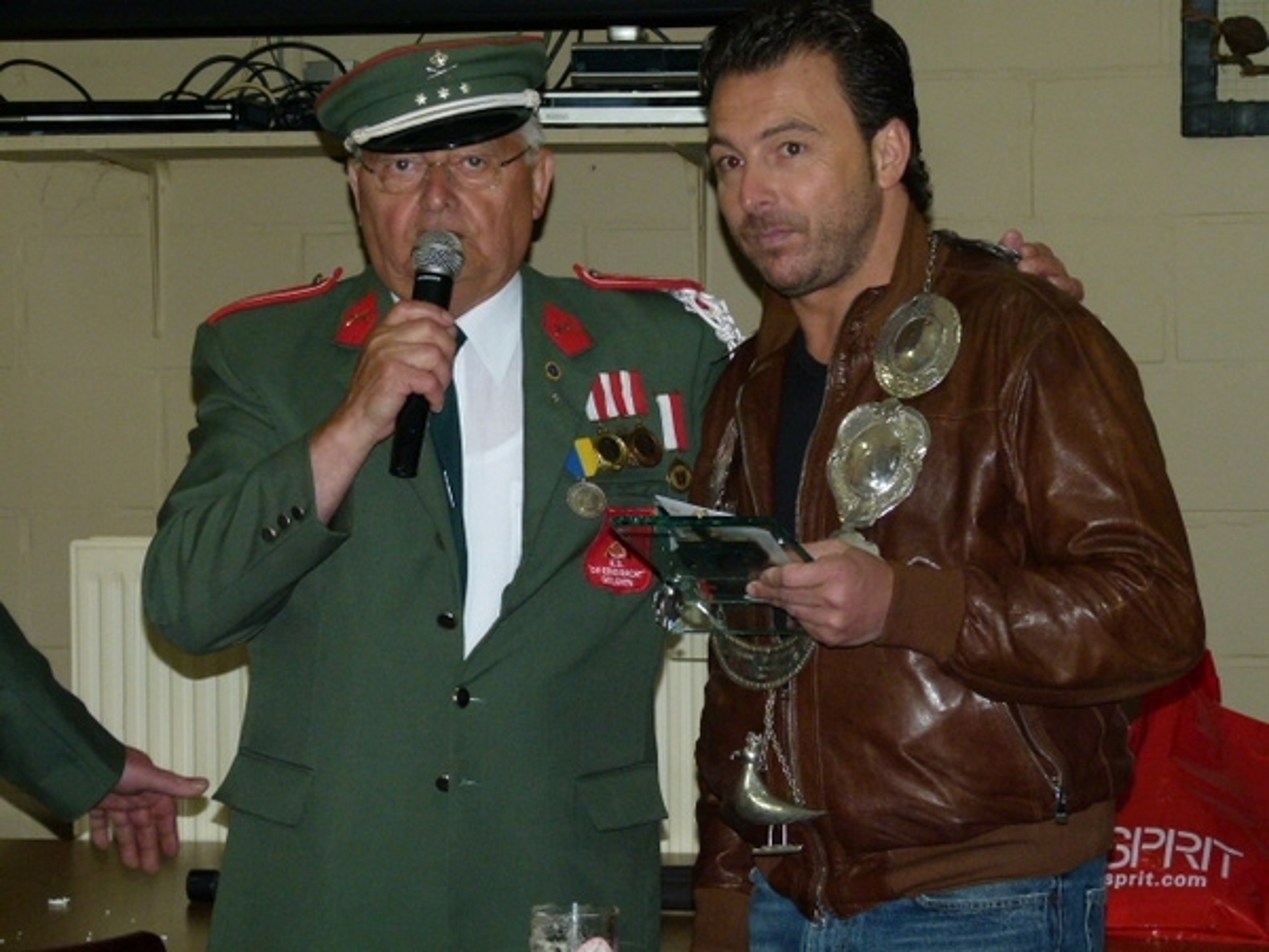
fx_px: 4069
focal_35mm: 111
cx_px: 634
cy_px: 476
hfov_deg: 17.7
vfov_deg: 13.3
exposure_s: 1/60
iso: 250
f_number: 3.5
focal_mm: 20
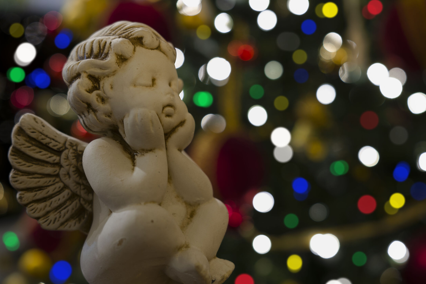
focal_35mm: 50
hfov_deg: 39.6
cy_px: 154
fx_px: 592
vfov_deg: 27.0
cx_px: 236
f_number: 3.5
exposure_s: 5
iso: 25
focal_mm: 45
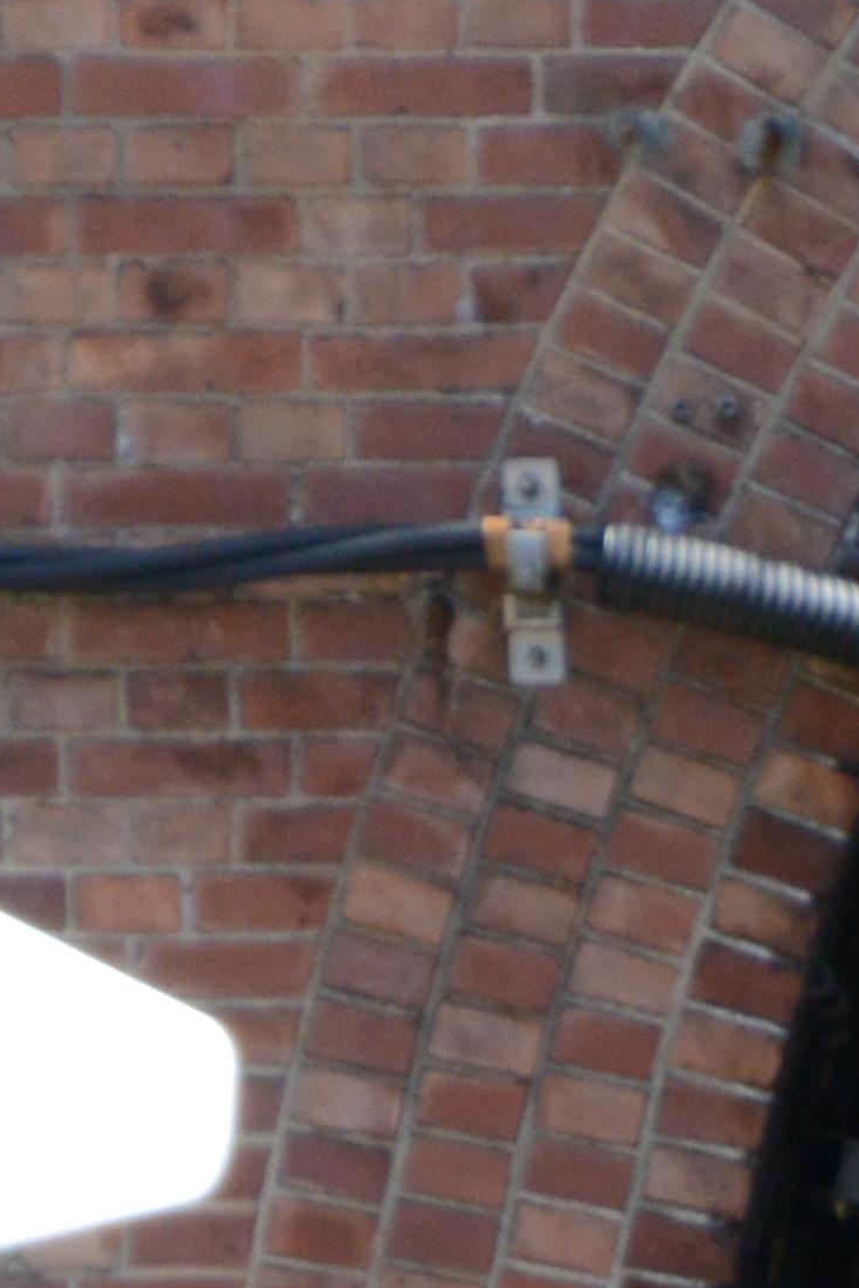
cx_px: 1801
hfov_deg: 1.4
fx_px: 35503
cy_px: 2031
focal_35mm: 992
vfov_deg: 2.1
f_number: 5.6
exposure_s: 1/250
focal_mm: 87.3
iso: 220
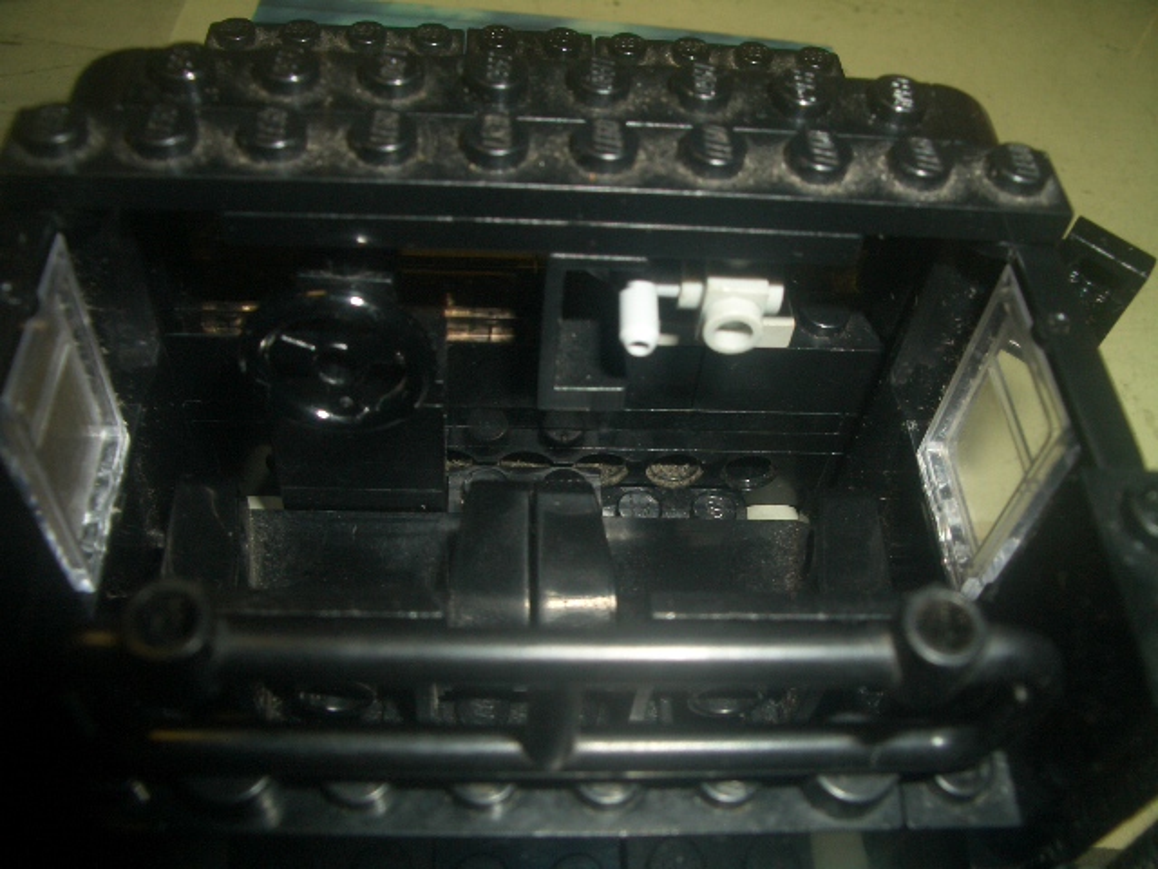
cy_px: 434
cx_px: 579
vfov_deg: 40.7
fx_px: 1171
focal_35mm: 35
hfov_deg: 52.6
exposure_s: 1/60
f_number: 4.3
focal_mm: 5.8
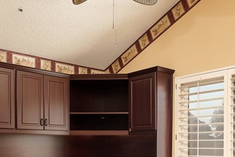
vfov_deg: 27.0
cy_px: 153
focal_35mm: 47
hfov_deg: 41.6
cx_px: 115
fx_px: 309
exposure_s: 1/200
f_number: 11
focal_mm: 17.9
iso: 400
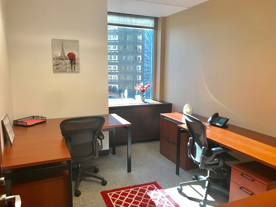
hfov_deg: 63.4
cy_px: 104
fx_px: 223
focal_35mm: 28
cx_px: 138
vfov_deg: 49.7
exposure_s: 1/40
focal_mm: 3.99
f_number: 1.8
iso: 25
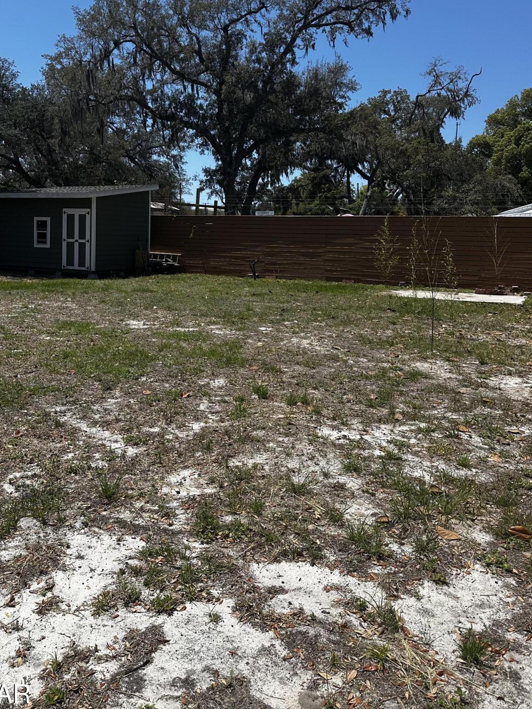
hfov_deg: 45.3
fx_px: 635
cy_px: 278
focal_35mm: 31
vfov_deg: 57.8
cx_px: 219
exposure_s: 1/5525
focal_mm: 6.86
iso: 80
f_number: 1.78
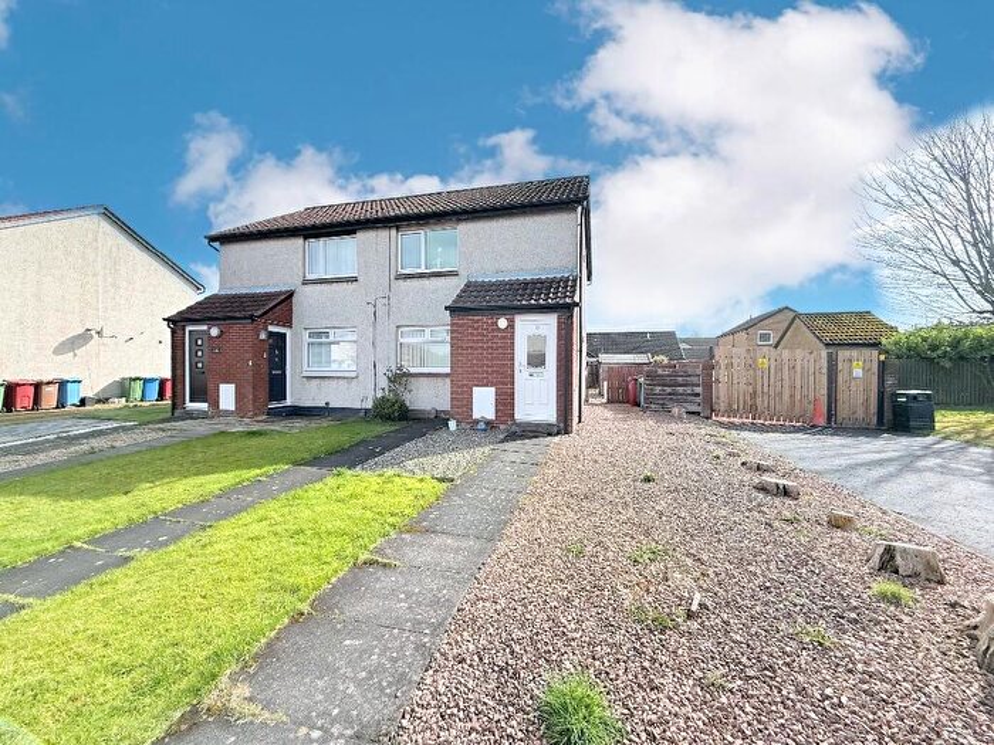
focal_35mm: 14
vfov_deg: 85.7
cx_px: 497
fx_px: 402
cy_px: 372
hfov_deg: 102.1
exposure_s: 1/1656
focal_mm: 2.22
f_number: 2.2
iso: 64
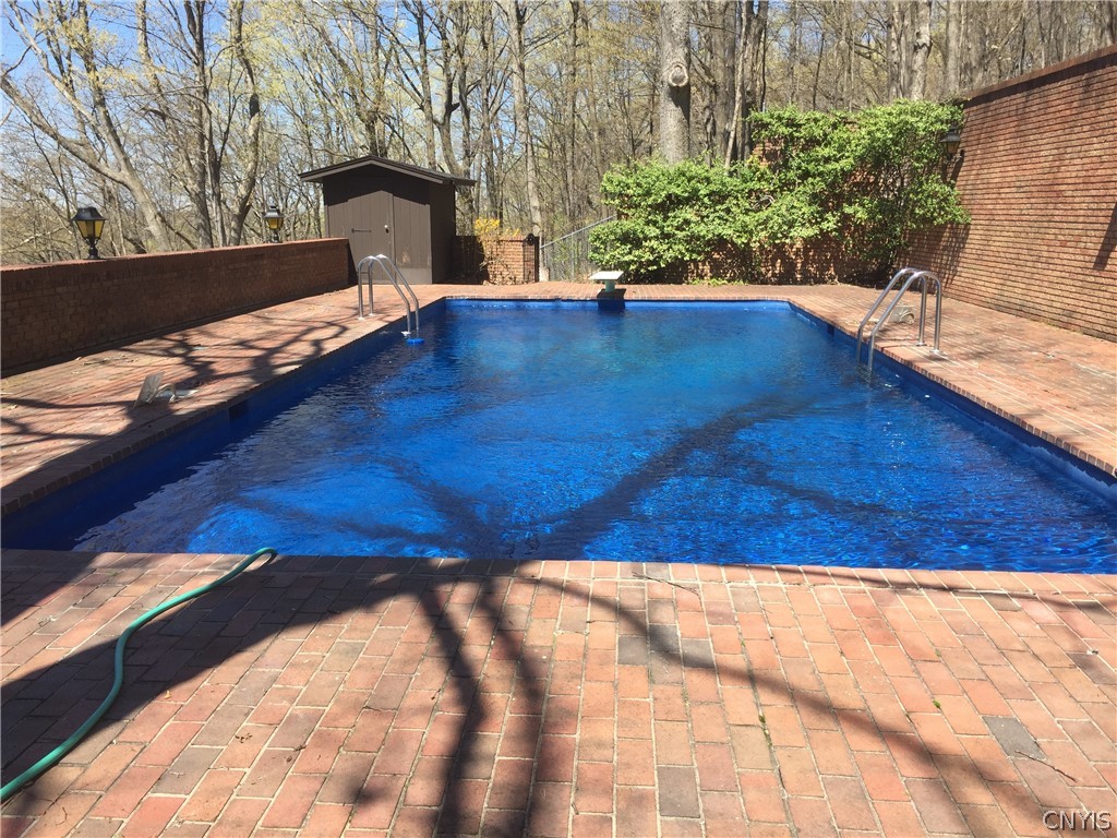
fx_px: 936
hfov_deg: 61.7
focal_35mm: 29
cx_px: 558
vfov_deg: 48.2
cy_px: 419
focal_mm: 4.15
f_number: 2.2
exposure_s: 1/964
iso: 32
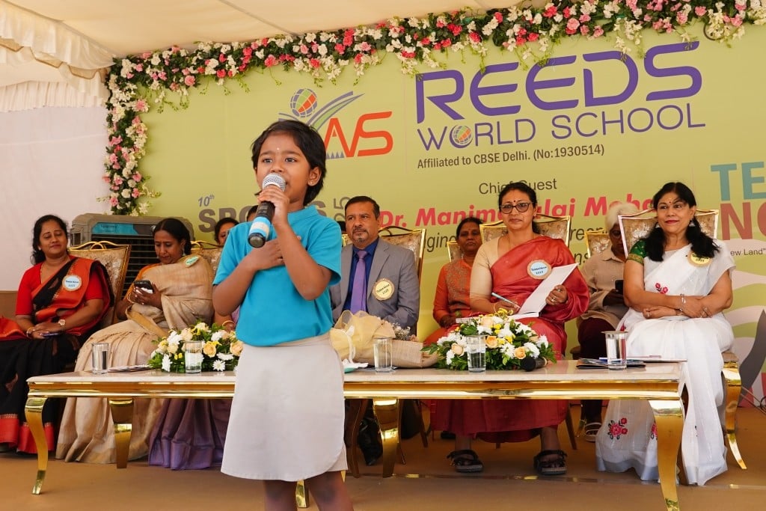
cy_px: 256
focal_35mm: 36
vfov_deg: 36.9
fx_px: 766
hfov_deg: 53.1
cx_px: 383
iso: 400
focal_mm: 24
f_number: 5
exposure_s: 1/250
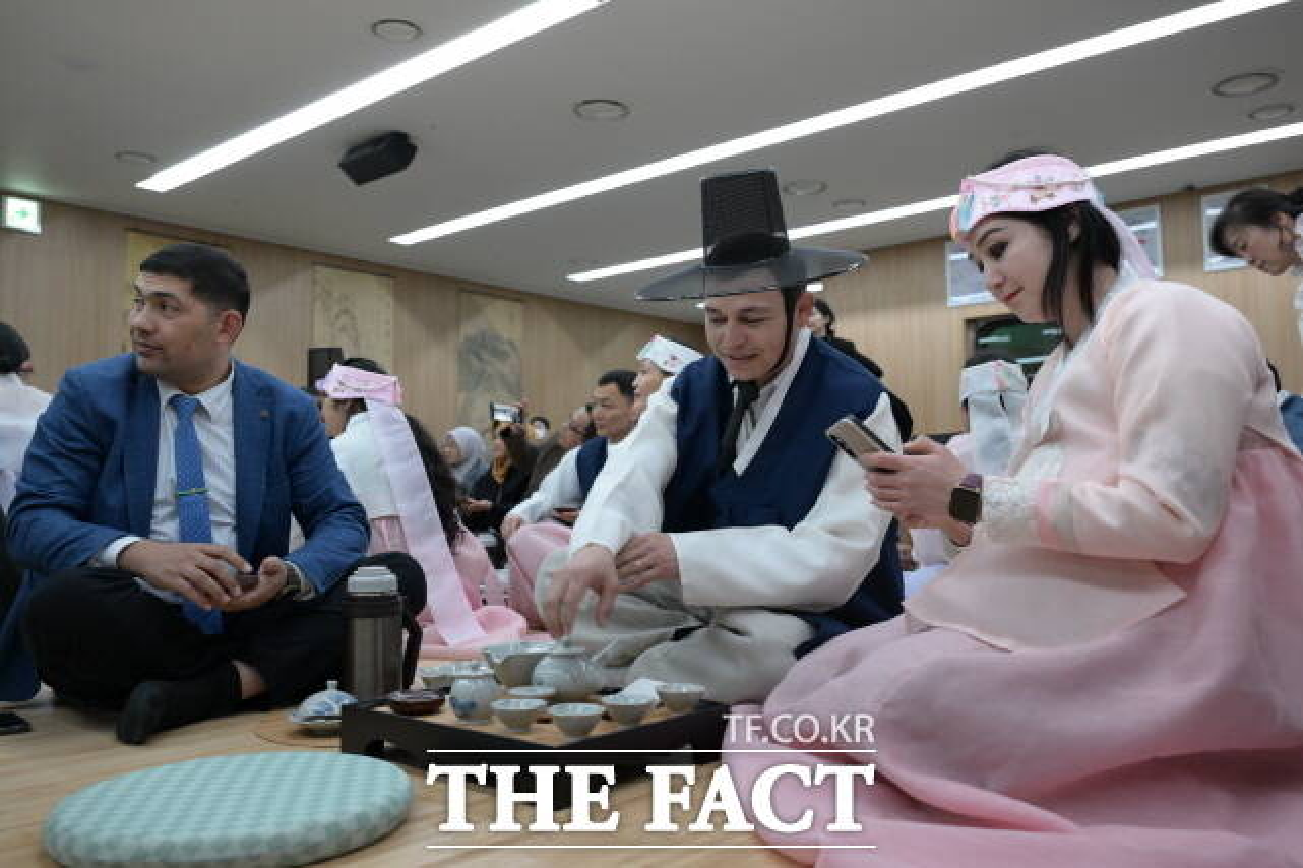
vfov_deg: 43.6
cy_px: 434
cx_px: 652
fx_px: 1085
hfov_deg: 61.9
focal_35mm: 30
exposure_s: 1/160
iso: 1600
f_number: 4
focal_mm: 30
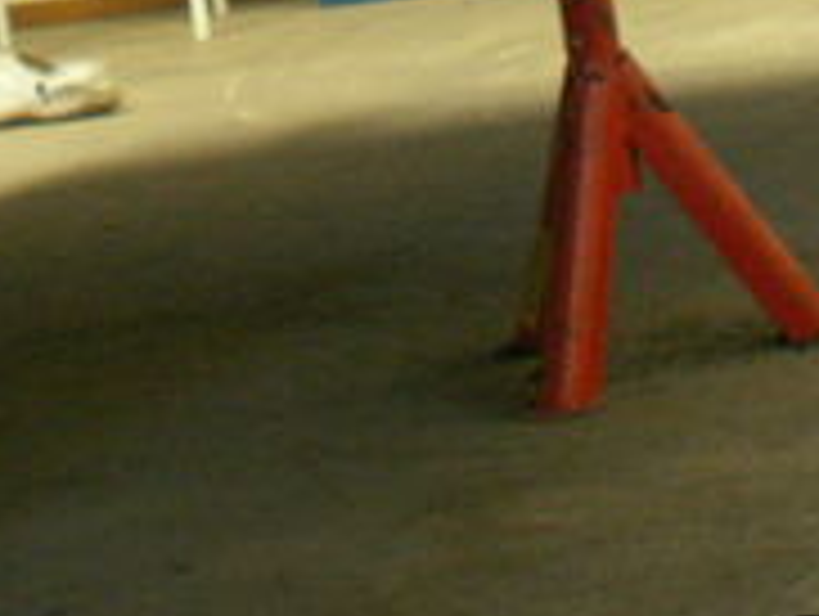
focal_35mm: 123
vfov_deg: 11.4
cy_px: -391
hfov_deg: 15.8
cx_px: 104
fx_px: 2914
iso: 160
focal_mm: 5.86
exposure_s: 1/6
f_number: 2.8
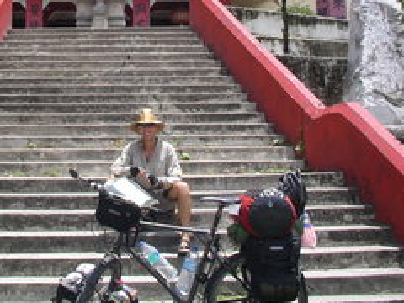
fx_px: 805
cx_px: 133
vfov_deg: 20.9
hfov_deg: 28.0
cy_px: 32
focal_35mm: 69
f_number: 6.9
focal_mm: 5.7
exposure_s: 1/80
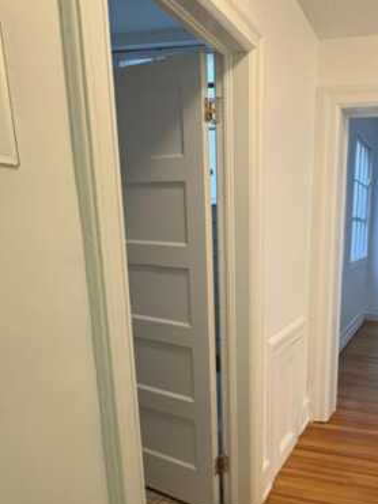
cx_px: 325
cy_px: 326
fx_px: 422
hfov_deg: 44.7
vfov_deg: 60.5
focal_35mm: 29
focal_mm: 2.22
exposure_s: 1/60
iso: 320
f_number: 2.2
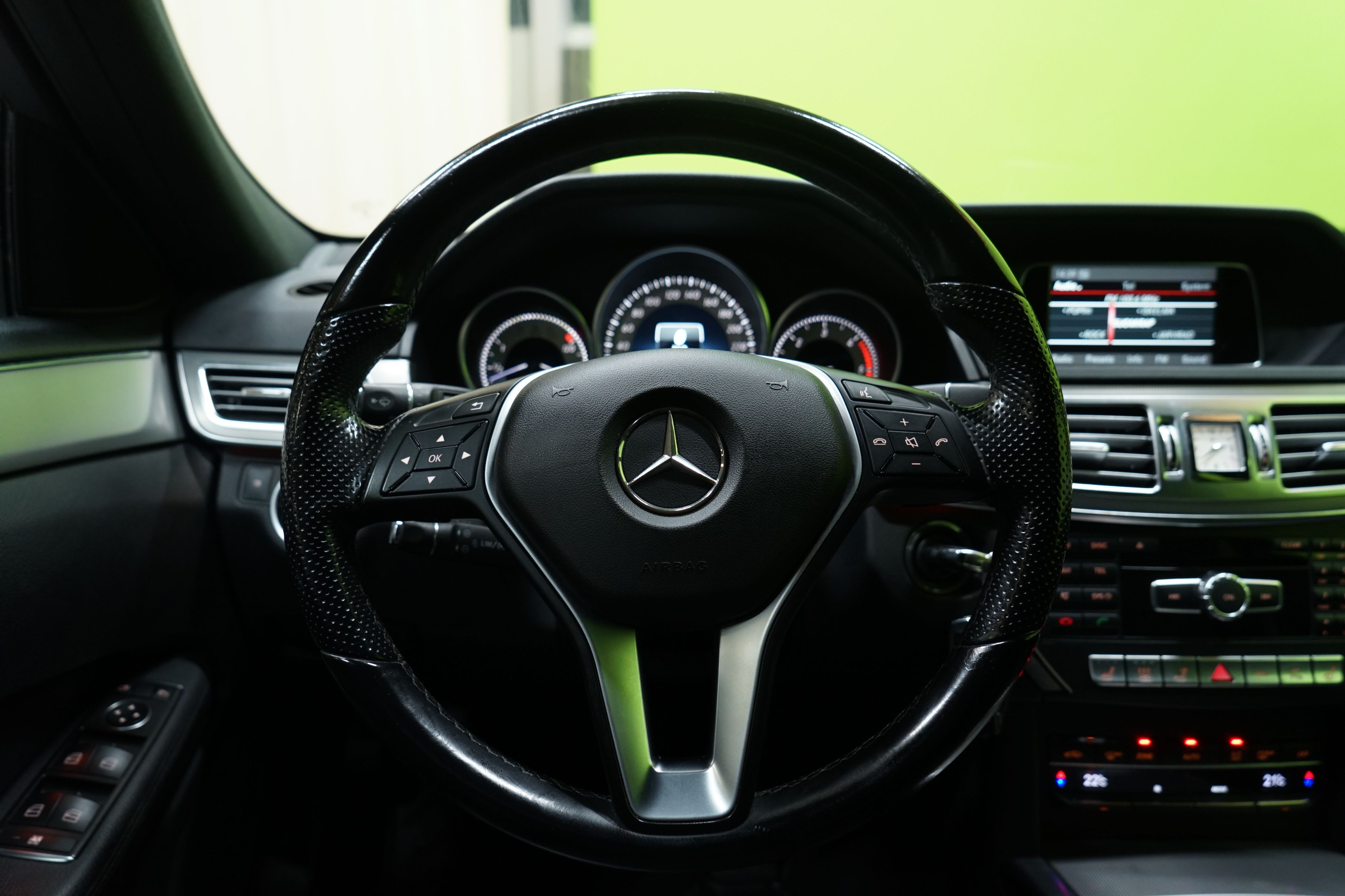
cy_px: 448
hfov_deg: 71.5
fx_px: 934
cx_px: 672
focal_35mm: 25
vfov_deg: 51.3
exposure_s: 1/20
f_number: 4.5
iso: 1000
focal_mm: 25
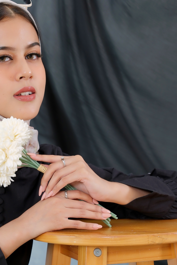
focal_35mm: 93
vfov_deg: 21.9
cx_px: 37
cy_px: 156
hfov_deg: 14.6
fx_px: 686
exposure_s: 1/57
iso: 160
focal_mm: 33
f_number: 4.5
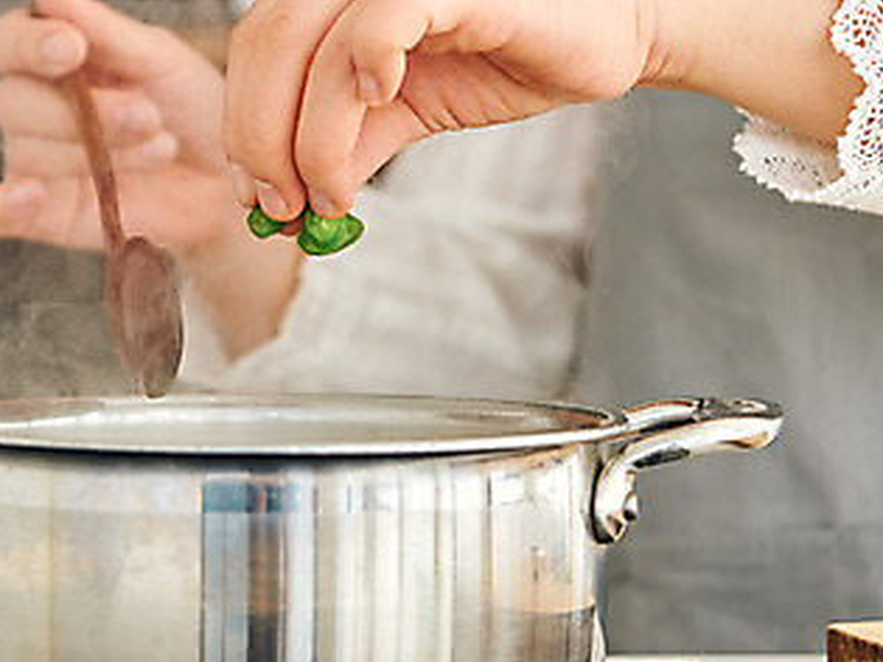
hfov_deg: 15.4
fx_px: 3264
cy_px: 311
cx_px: 422
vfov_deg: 11.6
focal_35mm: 128
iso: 400
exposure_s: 1/320
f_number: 4.5
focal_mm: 70
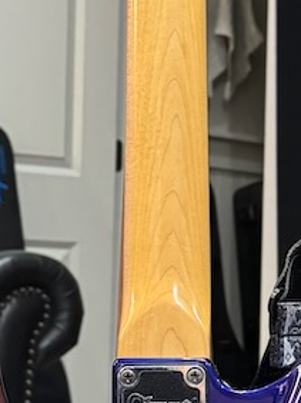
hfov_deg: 13.6
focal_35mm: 109
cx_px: 168
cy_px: 269
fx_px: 1266
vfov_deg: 18.0
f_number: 1.78
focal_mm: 6.76
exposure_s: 1/30
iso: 1600
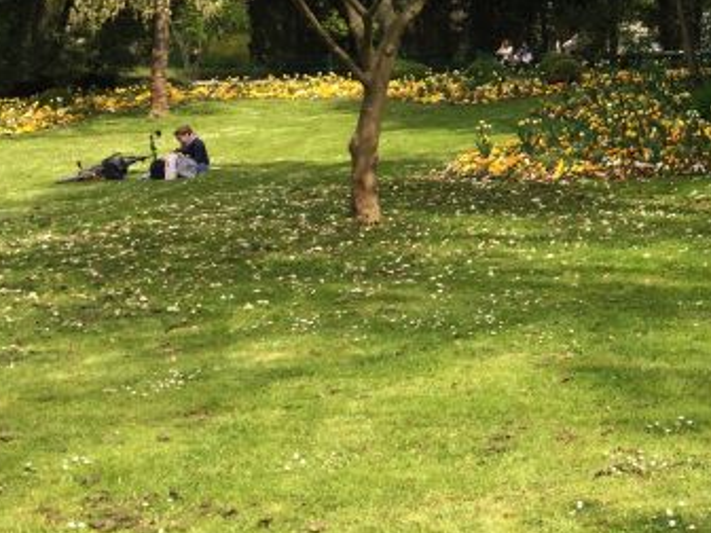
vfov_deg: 20.3
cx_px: 711
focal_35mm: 69
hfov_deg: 26.6
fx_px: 1417
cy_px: -63
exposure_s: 1/760
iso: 32
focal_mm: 4.15
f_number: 2.2
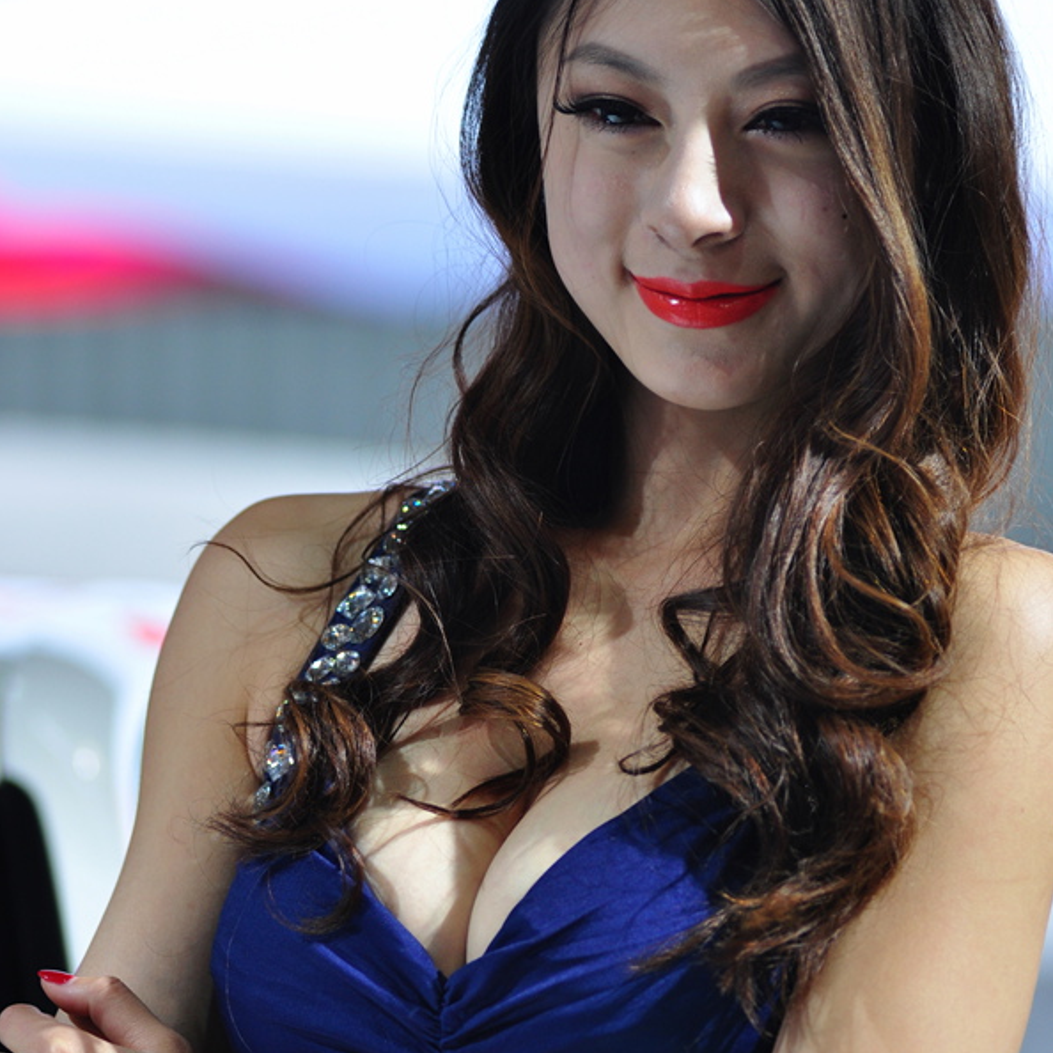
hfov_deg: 8.1
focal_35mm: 216
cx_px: 527
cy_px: 578
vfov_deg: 8.1
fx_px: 7434
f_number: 2.8
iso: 320
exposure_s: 1/100
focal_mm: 112
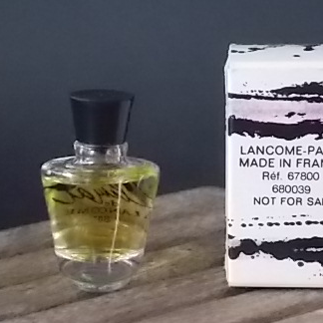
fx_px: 2080
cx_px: 189
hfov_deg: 8.9
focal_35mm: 197
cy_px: 152
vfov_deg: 8.9
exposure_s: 1/100
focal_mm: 20.1
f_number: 6
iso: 800
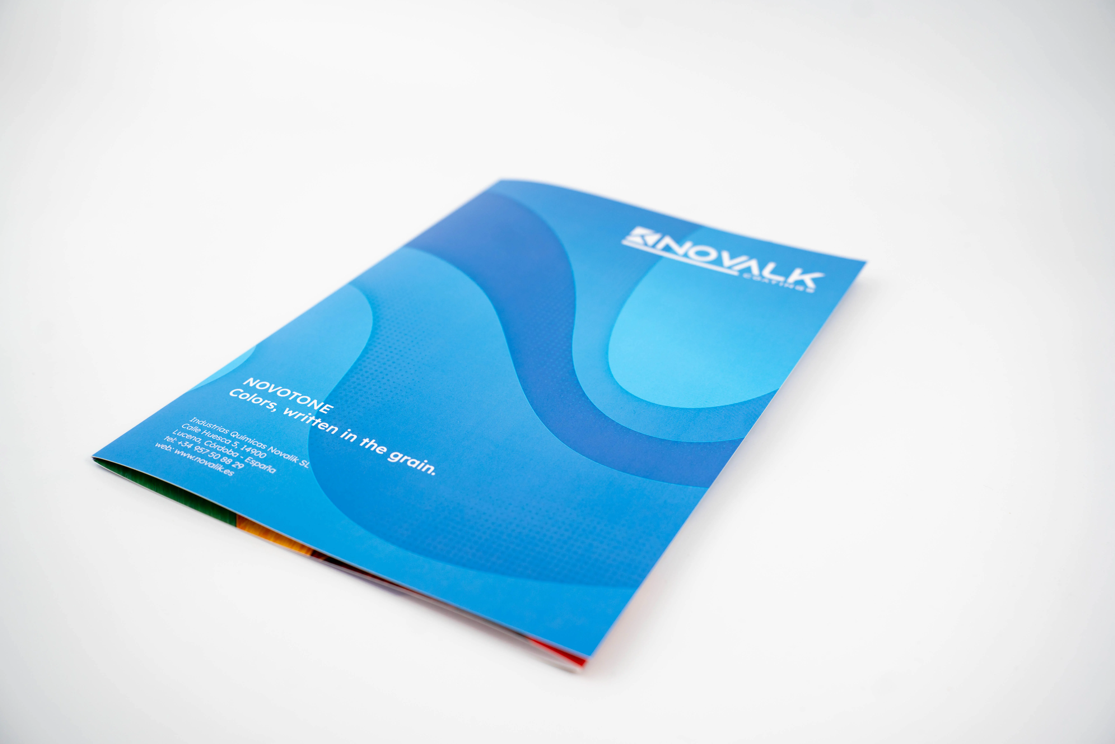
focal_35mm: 39
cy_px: 372
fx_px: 1208
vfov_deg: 34.2
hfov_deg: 49.6
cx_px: 558
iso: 200
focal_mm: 39
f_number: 4
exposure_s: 1/200
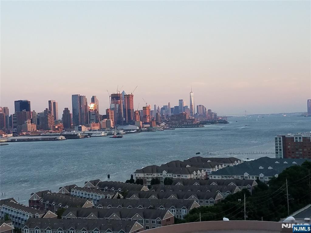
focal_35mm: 26
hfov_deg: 67.3
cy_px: 116
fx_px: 234
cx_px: 156
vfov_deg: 53.1
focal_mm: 4.2
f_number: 1.7
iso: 40
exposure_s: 1/193
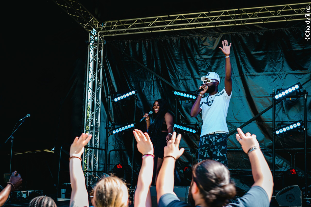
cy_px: 104
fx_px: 432
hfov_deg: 39.6
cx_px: 156
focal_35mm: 50
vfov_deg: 27.0
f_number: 4
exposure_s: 1/80
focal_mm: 50
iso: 100
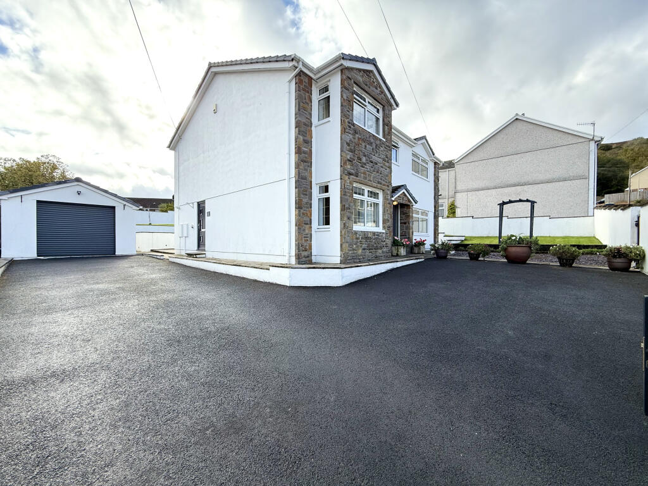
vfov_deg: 85.7
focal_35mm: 14
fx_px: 262
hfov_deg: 102.1
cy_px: 243
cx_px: 324
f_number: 2.2
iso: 50
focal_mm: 2.22
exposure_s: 1/726
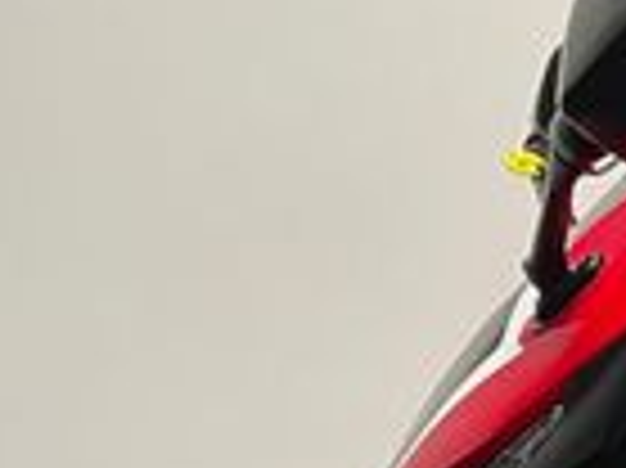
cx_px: 1284
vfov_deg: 11.5
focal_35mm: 120
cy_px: 819
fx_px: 2168
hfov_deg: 13.8
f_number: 1.6
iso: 160
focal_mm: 5.1
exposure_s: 1/50
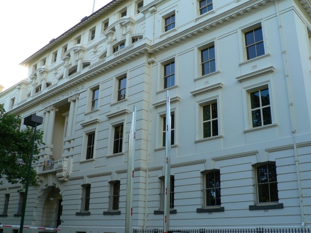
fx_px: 323
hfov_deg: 51.4
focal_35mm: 36
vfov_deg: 39.7
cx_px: 156
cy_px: 116
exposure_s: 1/160
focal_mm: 6
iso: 80
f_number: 4
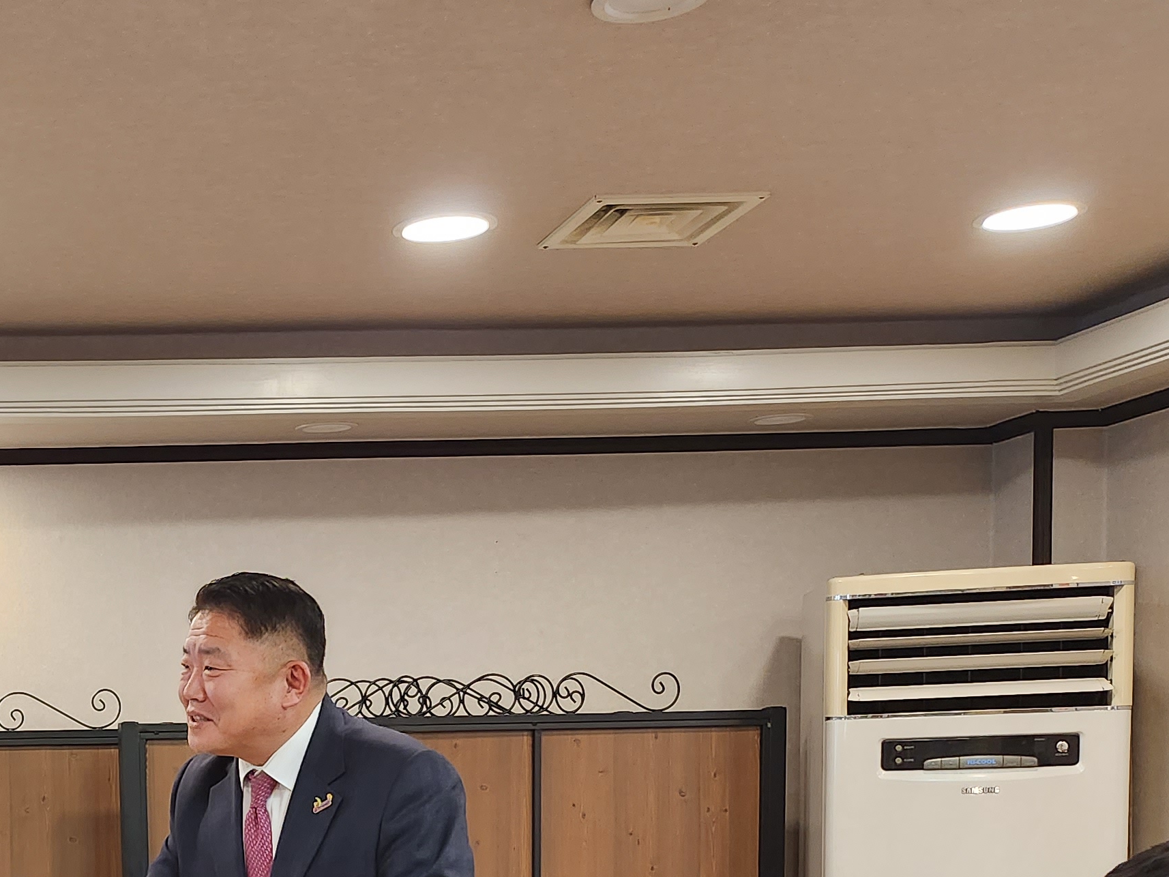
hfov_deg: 31.9
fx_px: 1891
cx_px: 18
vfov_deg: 24.7
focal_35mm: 56
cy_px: 913
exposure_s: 1/120
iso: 320
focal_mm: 5
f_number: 1.8
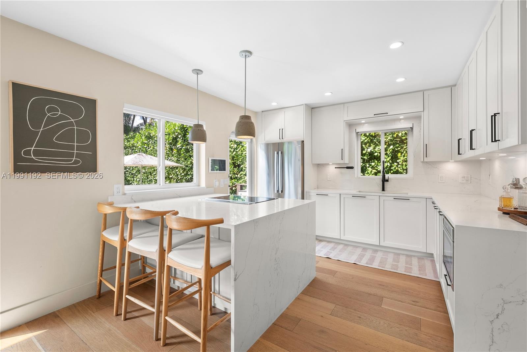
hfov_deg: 96.7
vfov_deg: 73.8
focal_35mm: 16
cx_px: 264
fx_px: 234
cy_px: 176
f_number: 8
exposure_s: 1/20
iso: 400
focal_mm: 16
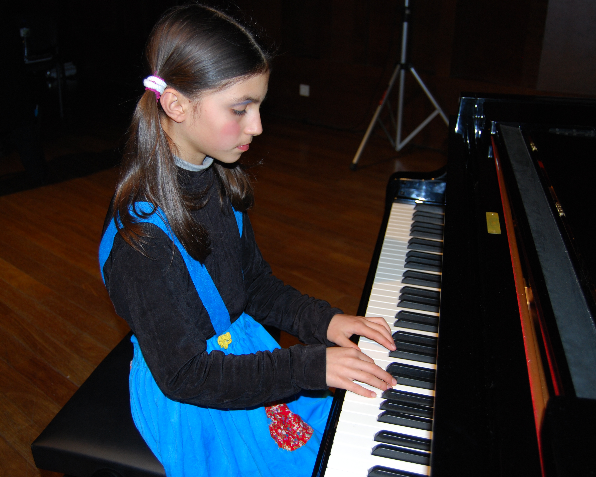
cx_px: 253
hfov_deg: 47.8
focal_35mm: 38
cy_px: 241
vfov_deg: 39.2
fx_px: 670
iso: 200
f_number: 3.8
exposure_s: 1/60
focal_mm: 22
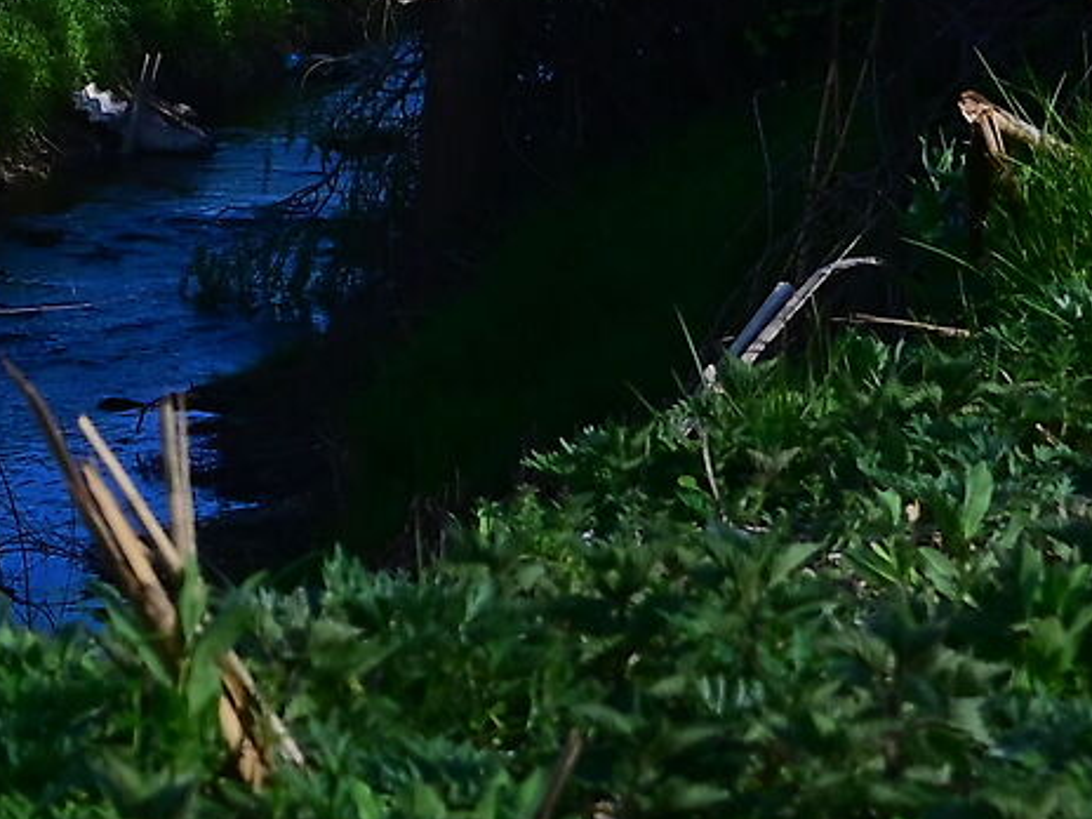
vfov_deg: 8.4
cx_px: -1045
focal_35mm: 174
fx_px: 5489
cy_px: -297
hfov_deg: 10.5
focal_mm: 35
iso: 640
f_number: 7.1
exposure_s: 1/640
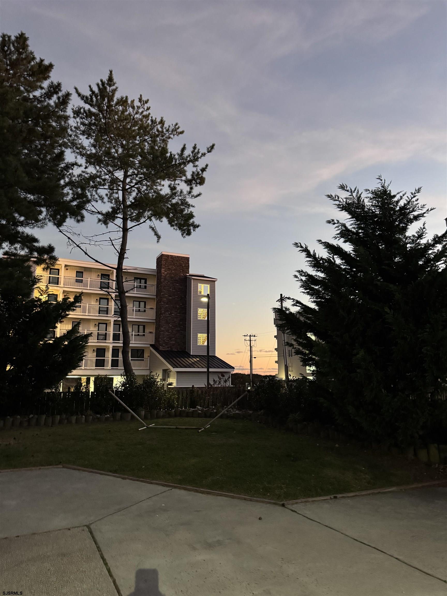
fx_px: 413
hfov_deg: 56.8
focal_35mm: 24
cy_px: 298
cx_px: 224
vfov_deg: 71.6
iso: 1000
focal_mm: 6.76
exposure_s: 1/40
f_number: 1.78
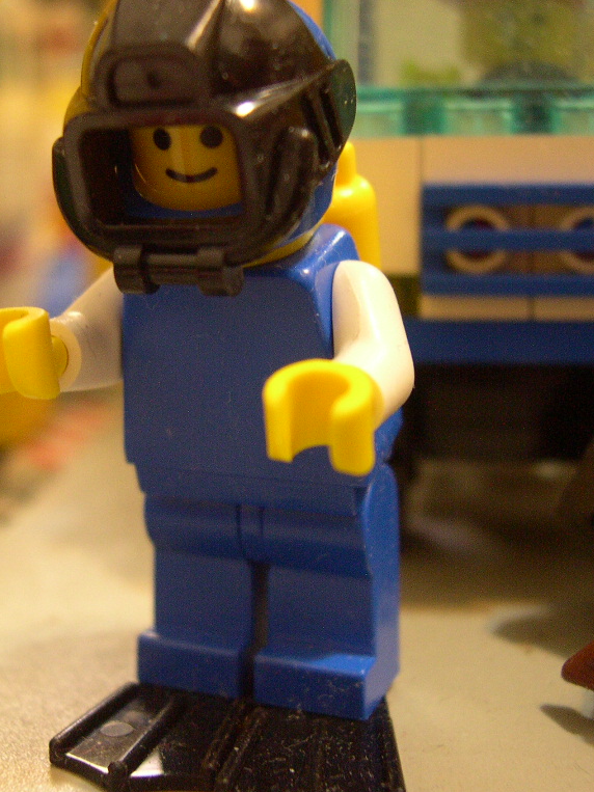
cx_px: 208
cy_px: 397
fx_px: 1167
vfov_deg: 37.5
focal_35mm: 51
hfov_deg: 28.4
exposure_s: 1/2
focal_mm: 8
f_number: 2.8
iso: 400
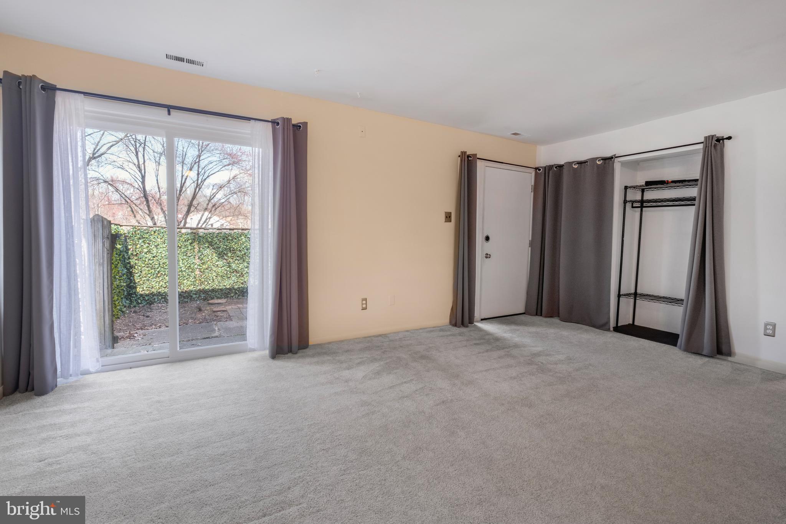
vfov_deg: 77.3
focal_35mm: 15
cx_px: 393
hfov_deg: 100.4
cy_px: 262
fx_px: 327
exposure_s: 1/25
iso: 400
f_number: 8
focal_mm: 10
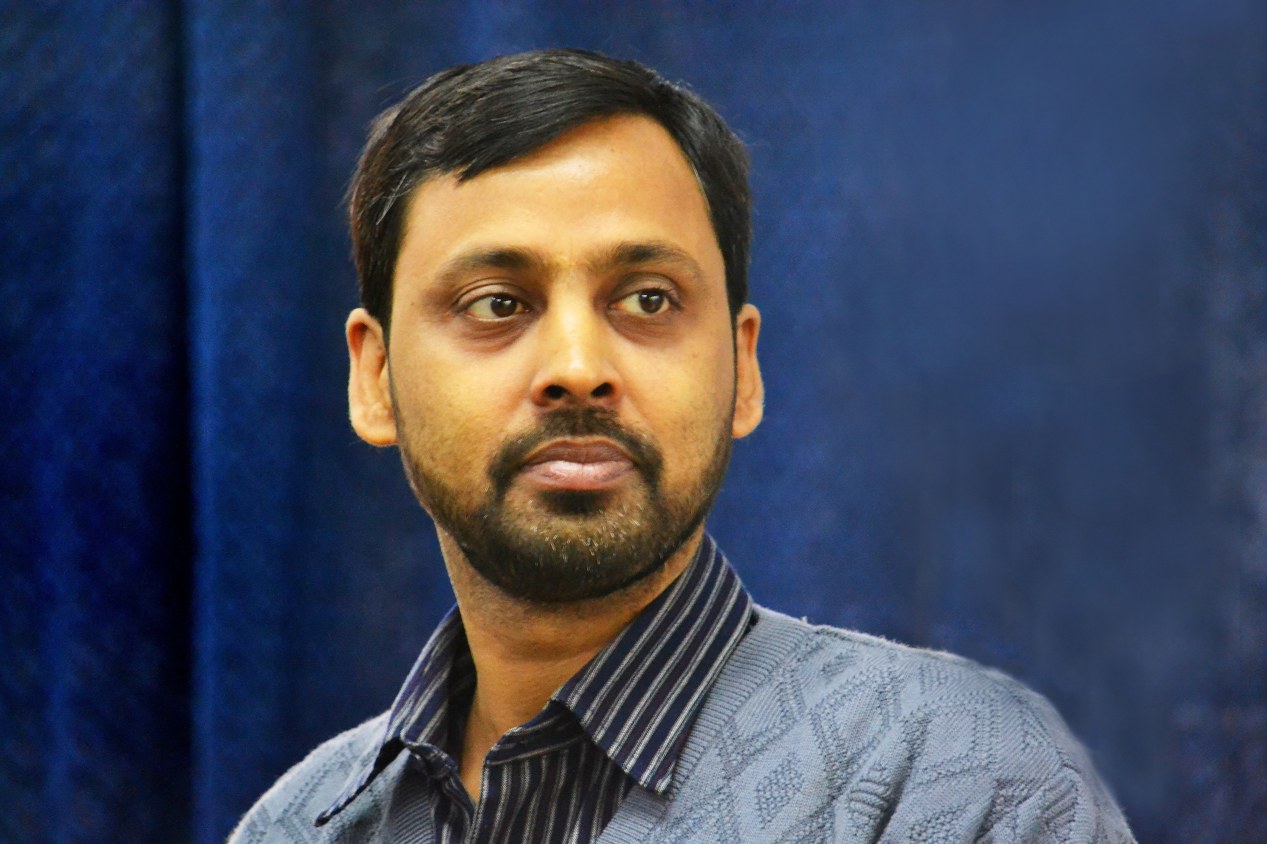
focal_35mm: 330
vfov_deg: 4.2
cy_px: 422
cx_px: 634
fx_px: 11613
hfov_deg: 6.2
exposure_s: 1/50
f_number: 5.3
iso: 3200
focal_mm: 220
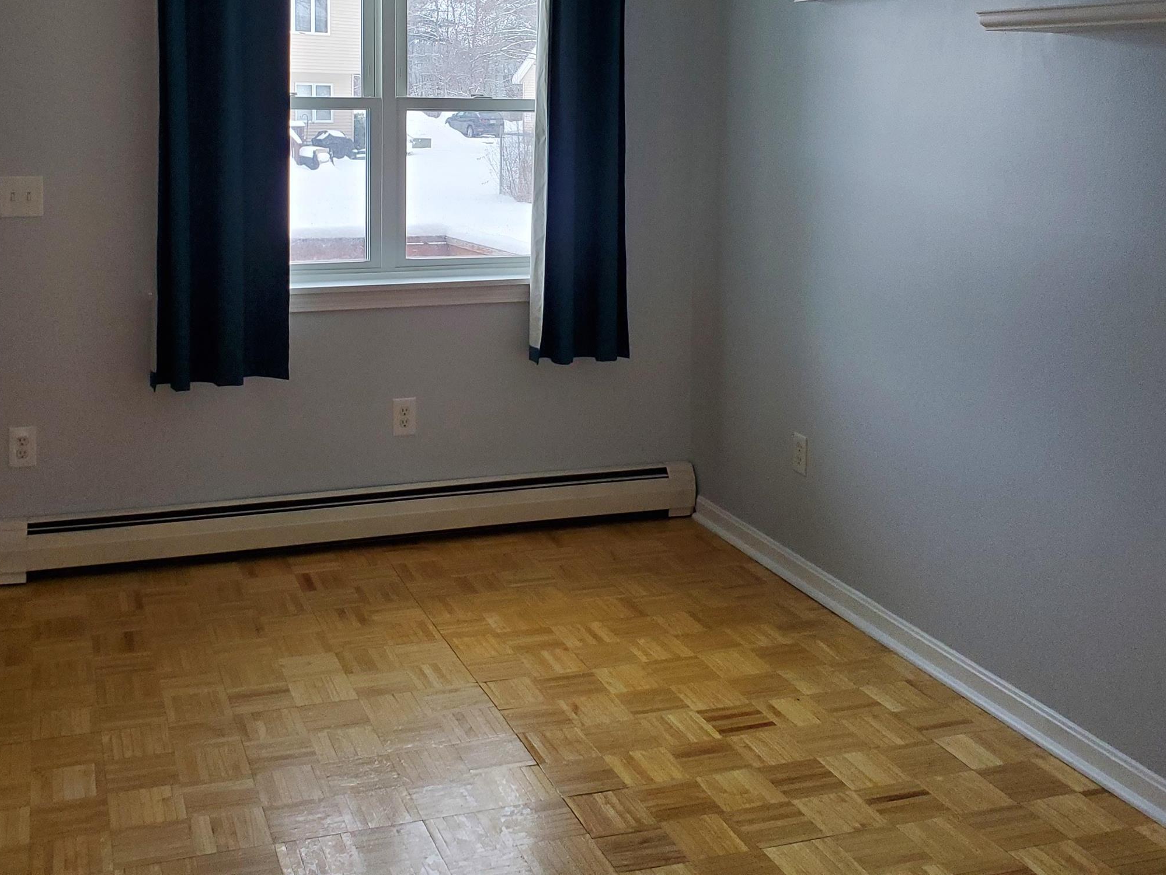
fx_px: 1347
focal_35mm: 40
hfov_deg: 46.7
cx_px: 517
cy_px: 204
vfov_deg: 35.1
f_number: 2.4
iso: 250
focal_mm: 4.3
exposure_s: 1/120
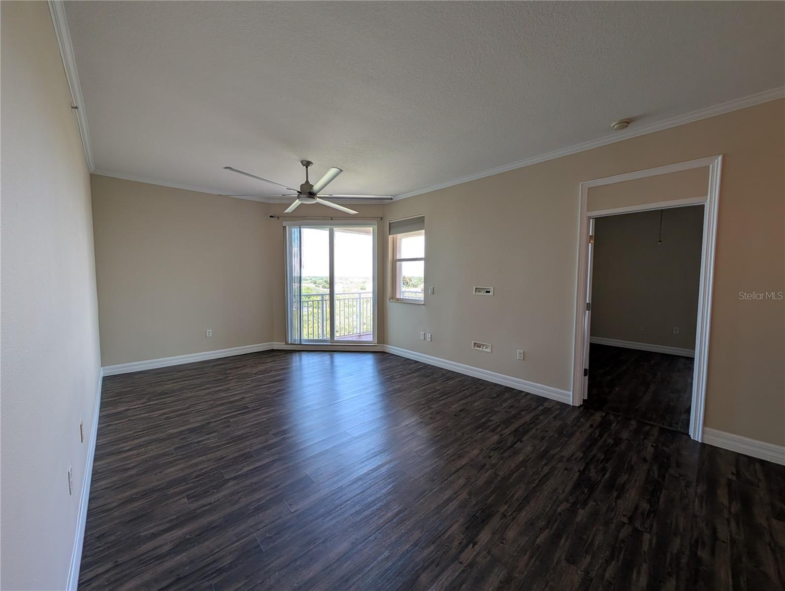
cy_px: 296
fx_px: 272
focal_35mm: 12
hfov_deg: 110.5
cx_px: 392
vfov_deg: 94.6
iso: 51
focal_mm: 2.02
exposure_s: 1/175
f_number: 1.7
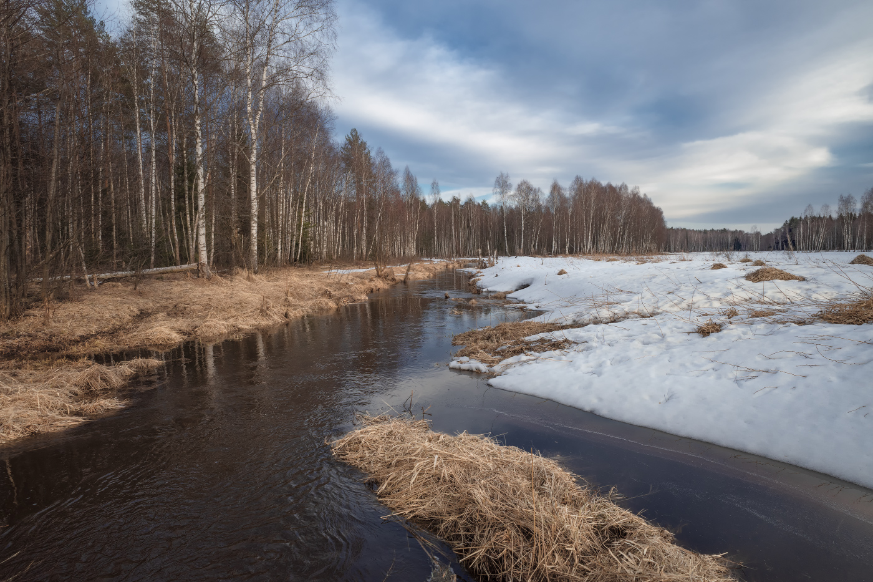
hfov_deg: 81.2
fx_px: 509
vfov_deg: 59.5
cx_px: 436
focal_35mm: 21
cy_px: 291
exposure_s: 1/60
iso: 200
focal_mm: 13.8
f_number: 9
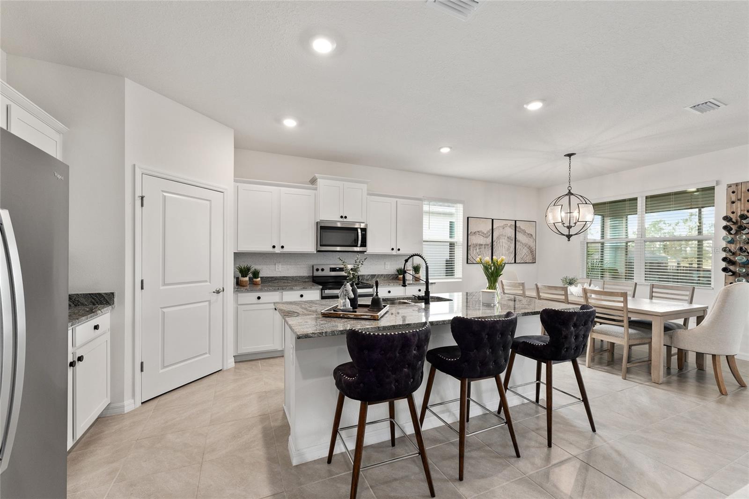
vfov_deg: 81.2
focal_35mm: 14
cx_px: 374
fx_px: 291
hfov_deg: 104.3
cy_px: 250
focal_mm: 14
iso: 320
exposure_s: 1/4
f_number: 7.1
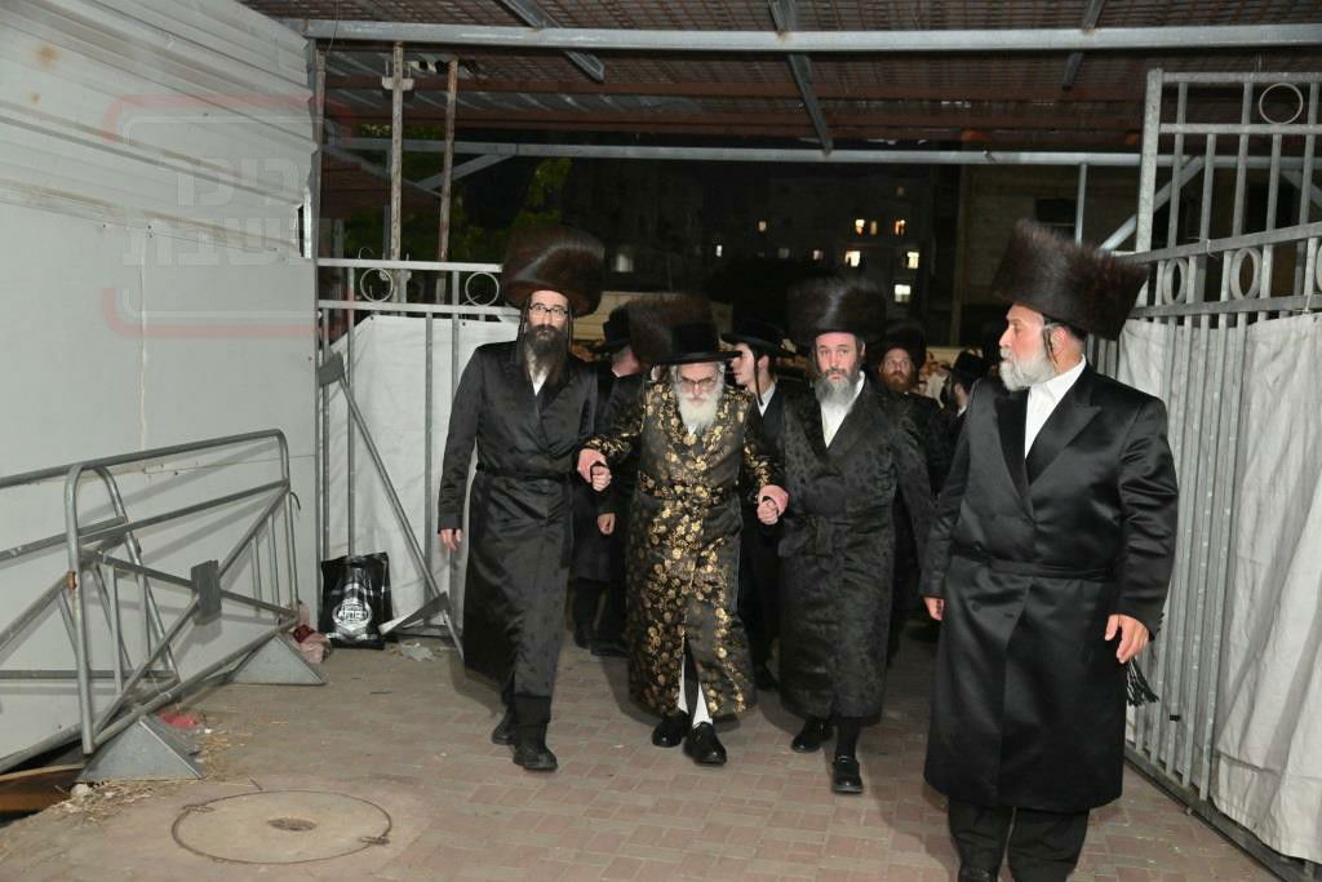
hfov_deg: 50.7
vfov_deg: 35.1
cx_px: 661
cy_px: 441
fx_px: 1396
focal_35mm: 38
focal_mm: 38
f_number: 4
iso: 1600
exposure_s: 1/160
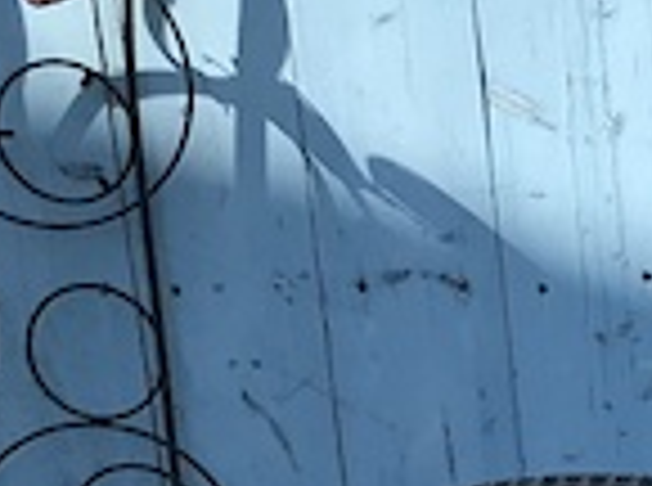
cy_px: 904
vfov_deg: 9.1
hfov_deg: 11.0
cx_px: 1520
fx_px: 2912
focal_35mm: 155
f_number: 1.8
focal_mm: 3.99
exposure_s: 1/903
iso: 20
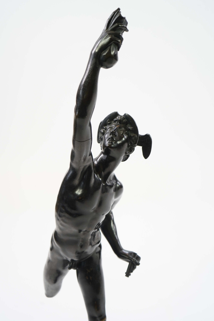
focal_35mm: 52
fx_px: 464
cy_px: 160
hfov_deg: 26.0
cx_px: 107
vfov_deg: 38.2
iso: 800
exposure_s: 1/100
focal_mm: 52
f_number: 5
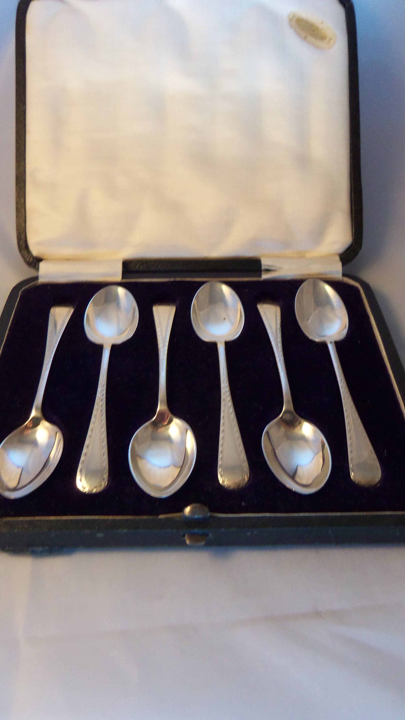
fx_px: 592
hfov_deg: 37.8
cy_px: 363
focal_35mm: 31
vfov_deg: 62.6
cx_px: 209
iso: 250
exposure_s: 1/30
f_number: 3.9
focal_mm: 5.1
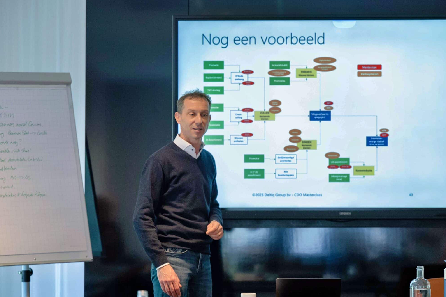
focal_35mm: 136
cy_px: 168
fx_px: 1685
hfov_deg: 15.1
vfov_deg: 10.1
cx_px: 234
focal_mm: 105
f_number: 2.8
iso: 1600
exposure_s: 1/200
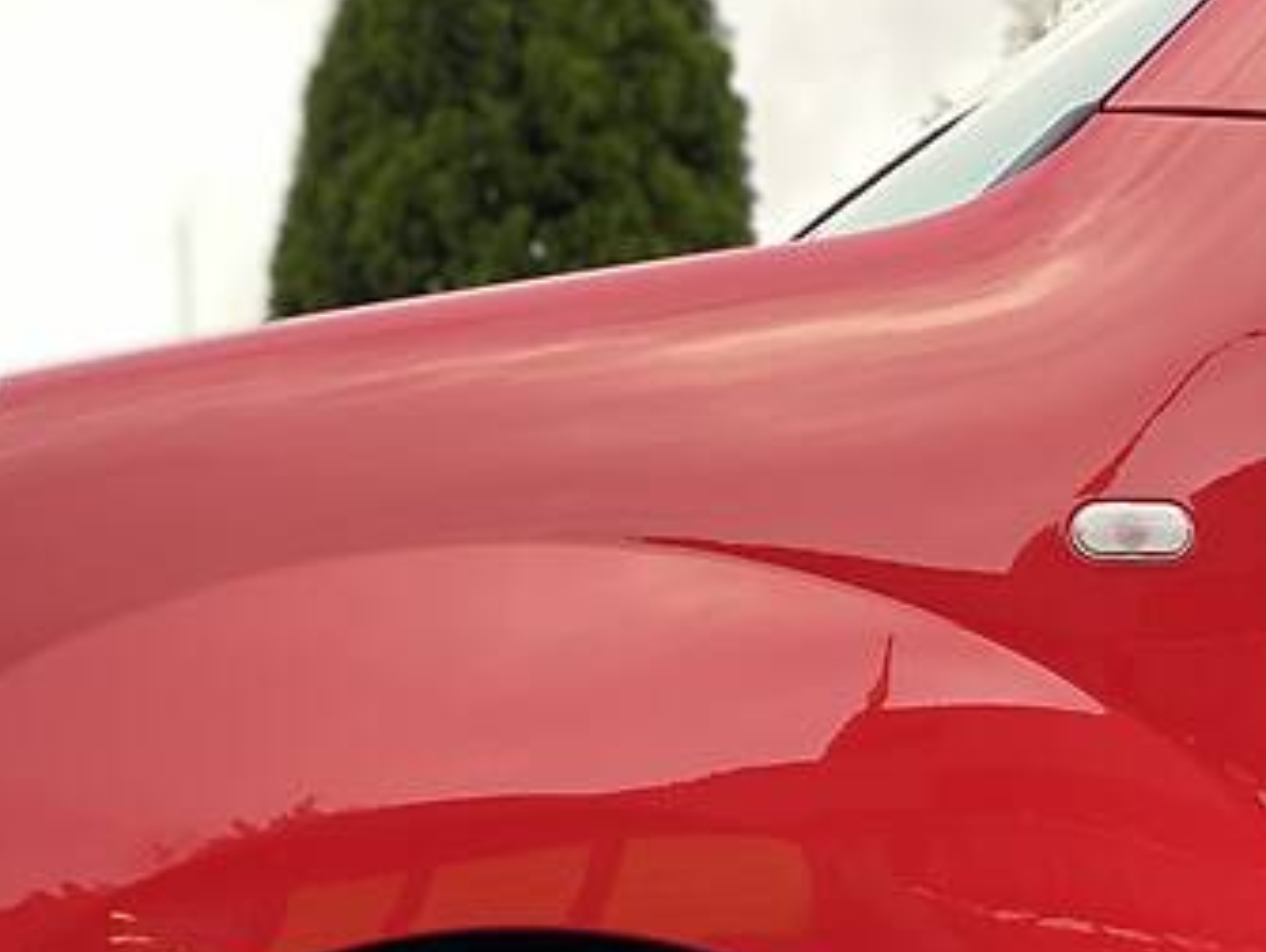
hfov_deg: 15.8
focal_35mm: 124
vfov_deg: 11.8
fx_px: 4540
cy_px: 1035
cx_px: 408
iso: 125
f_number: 2
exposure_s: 1/122
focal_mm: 6
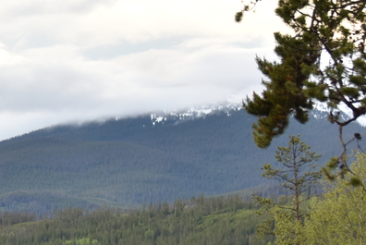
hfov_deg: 8.9
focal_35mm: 226
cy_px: 168
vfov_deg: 6.1
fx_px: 2300
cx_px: -159
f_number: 5
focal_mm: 70
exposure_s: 1/160
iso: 450
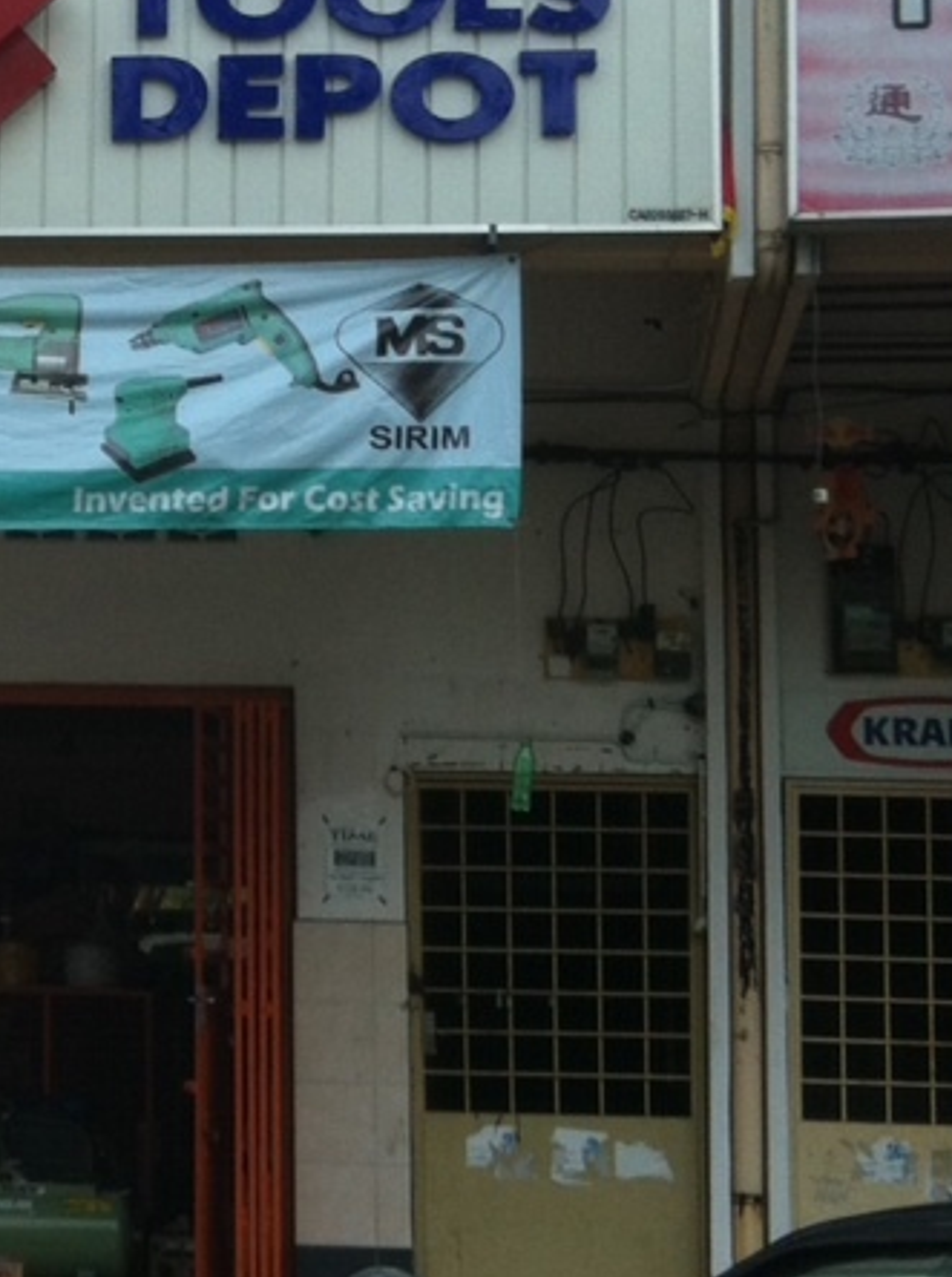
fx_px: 3718
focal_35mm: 101
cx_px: -259
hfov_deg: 14.1
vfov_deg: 19.4
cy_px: 466
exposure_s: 1/223
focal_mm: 3.85
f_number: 2.8
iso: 80
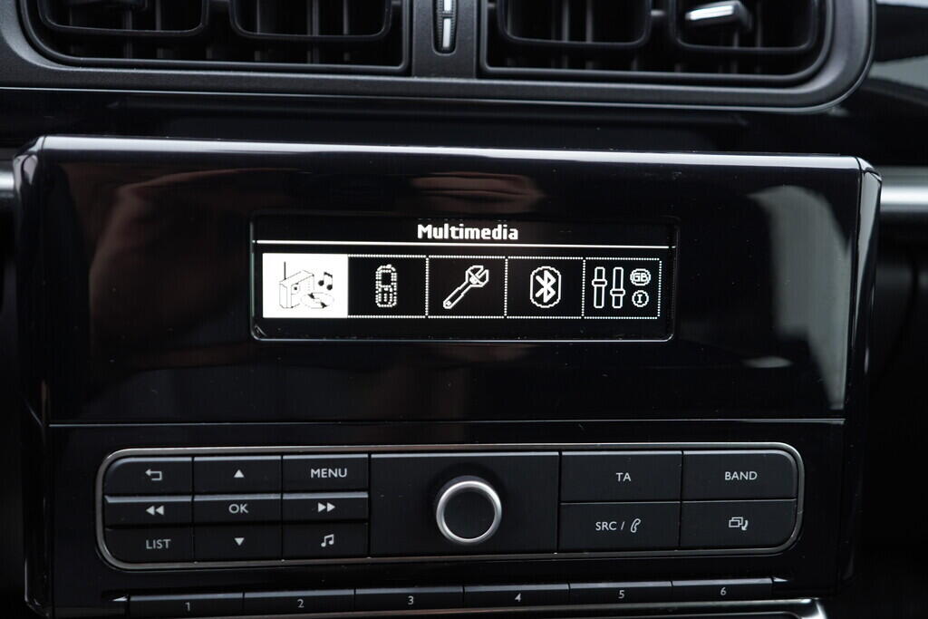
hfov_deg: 53.1
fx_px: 928
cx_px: 464
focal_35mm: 36
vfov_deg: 36.9
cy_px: 310
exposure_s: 1/40
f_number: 2.8
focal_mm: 24
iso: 250
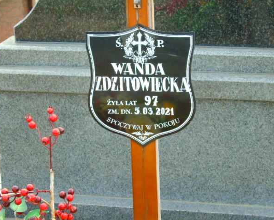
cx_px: 134
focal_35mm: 149
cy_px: 110
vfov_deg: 10.4
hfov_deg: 12.9
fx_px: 1208
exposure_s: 1/125
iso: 100
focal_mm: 25
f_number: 4.7
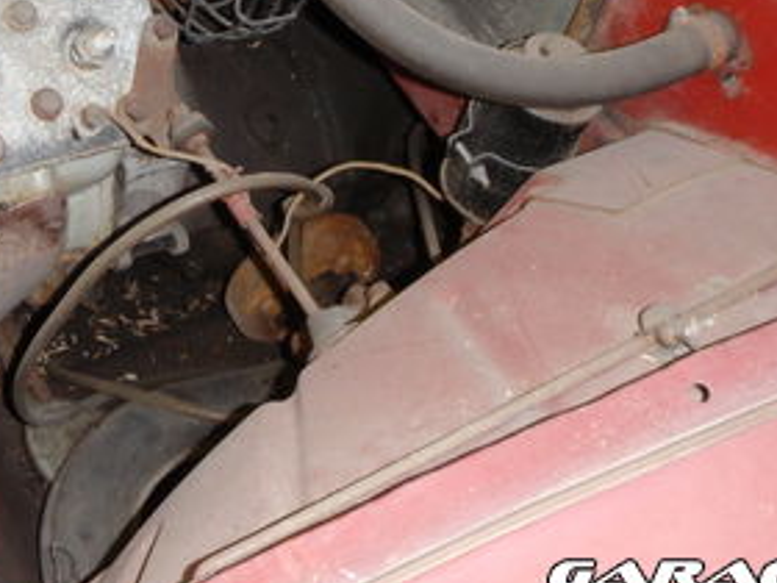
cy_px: -64
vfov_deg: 21.7
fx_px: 1437
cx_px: 136
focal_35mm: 64
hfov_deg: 29.5
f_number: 3.5
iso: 100
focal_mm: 5
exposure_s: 1/30
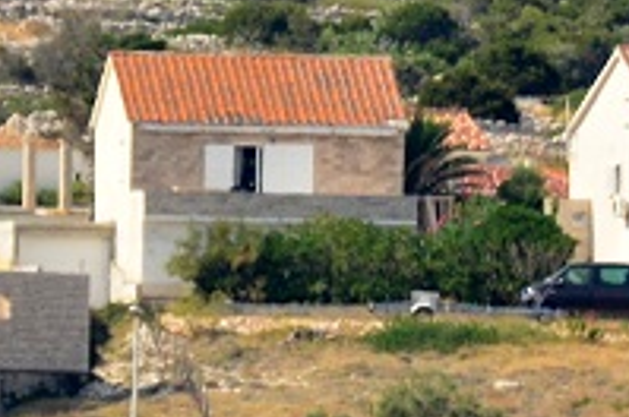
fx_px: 24273
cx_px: 235
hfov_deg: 1.5
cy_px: 115
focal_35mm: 1392
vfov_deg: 1.0
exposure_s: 1/2000
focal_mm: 185
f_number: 5.6
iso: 400
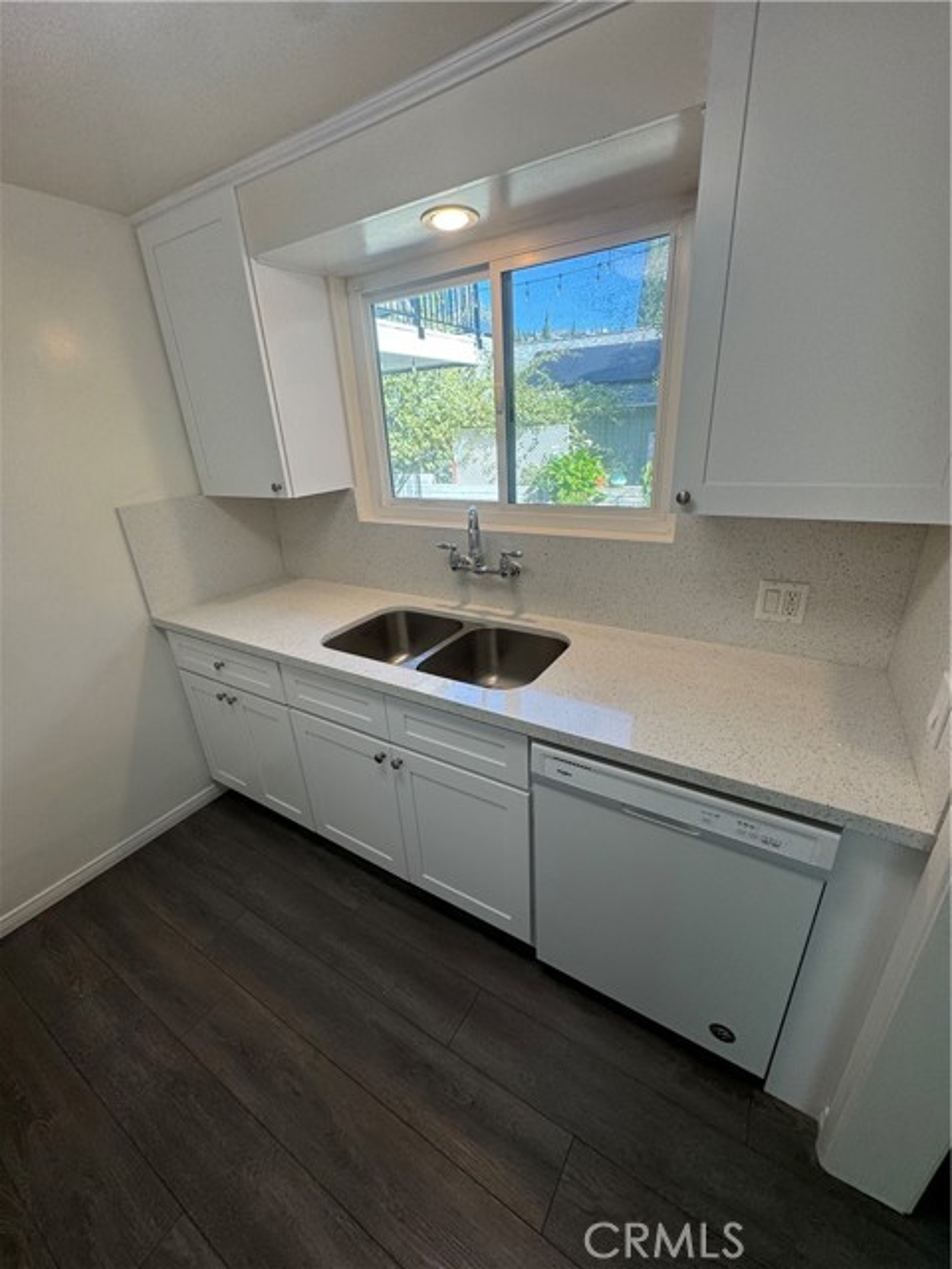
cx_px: 476
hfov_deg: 85.7
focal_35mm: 14
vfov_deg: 102.1
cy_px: 634
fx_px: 513
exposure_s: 1/120
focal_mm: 2.22
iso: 50
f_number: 2.2
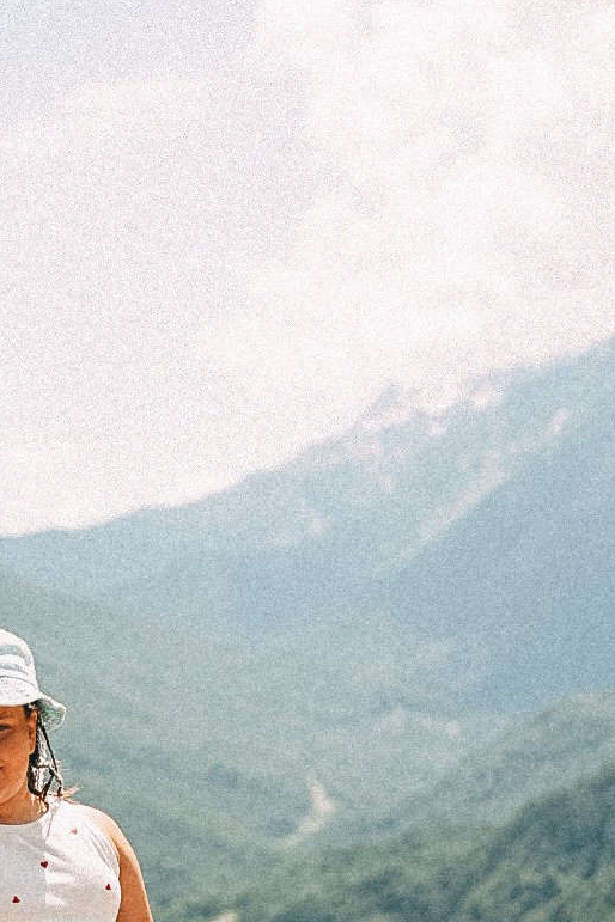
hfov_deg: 13.0
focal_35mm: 105
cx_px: 89
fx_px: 2690
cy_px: 580
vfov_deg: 19.4
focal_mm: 50
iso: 160
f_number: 2.8
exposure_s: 1/4000
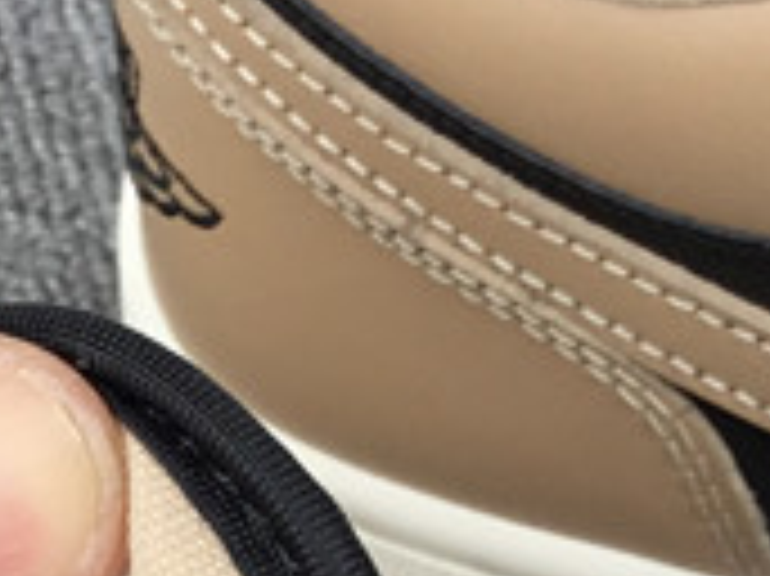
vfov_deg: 8.7
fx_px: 3623
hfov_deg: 12.1
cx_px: 95
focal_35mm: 163
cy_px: 1096
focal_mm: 3.3
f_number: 2.4
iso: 32
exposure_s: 1/100
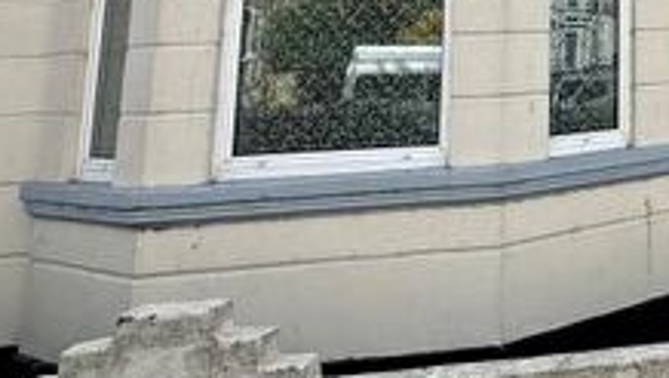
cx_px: 813
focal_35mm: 49
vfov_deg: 22.2
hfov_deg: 33.7
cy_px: -100
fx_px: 870
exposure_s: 1/1033
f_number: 2.2
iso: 50
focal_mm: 2.22
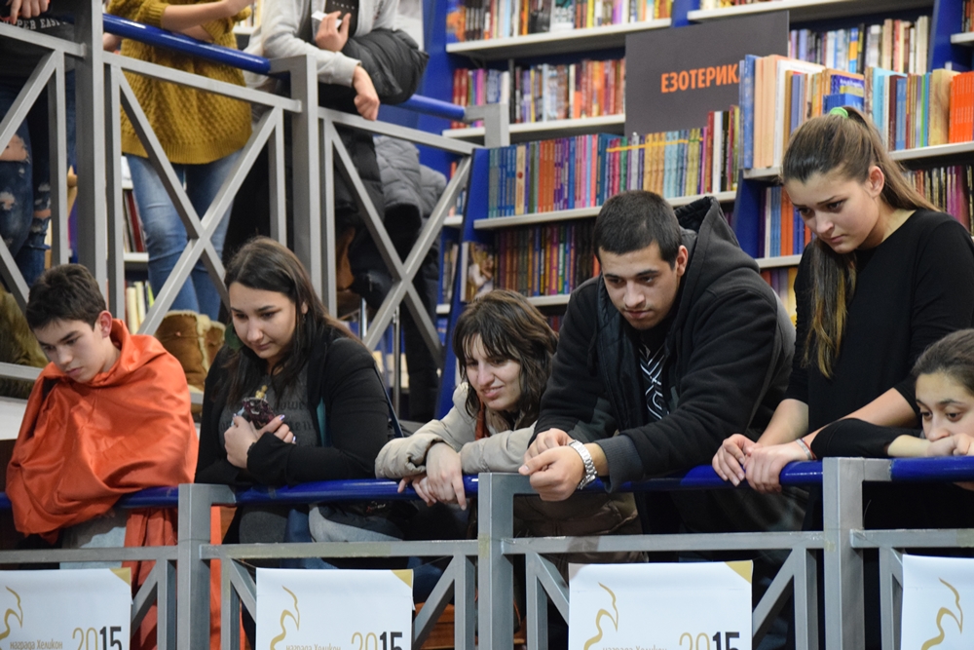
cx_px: 487
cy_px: 325
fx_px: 3490
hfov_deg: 15.9
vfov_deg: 10.6
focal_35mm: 129
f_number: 4.2
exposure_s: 1/100
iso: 3200
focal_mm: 86
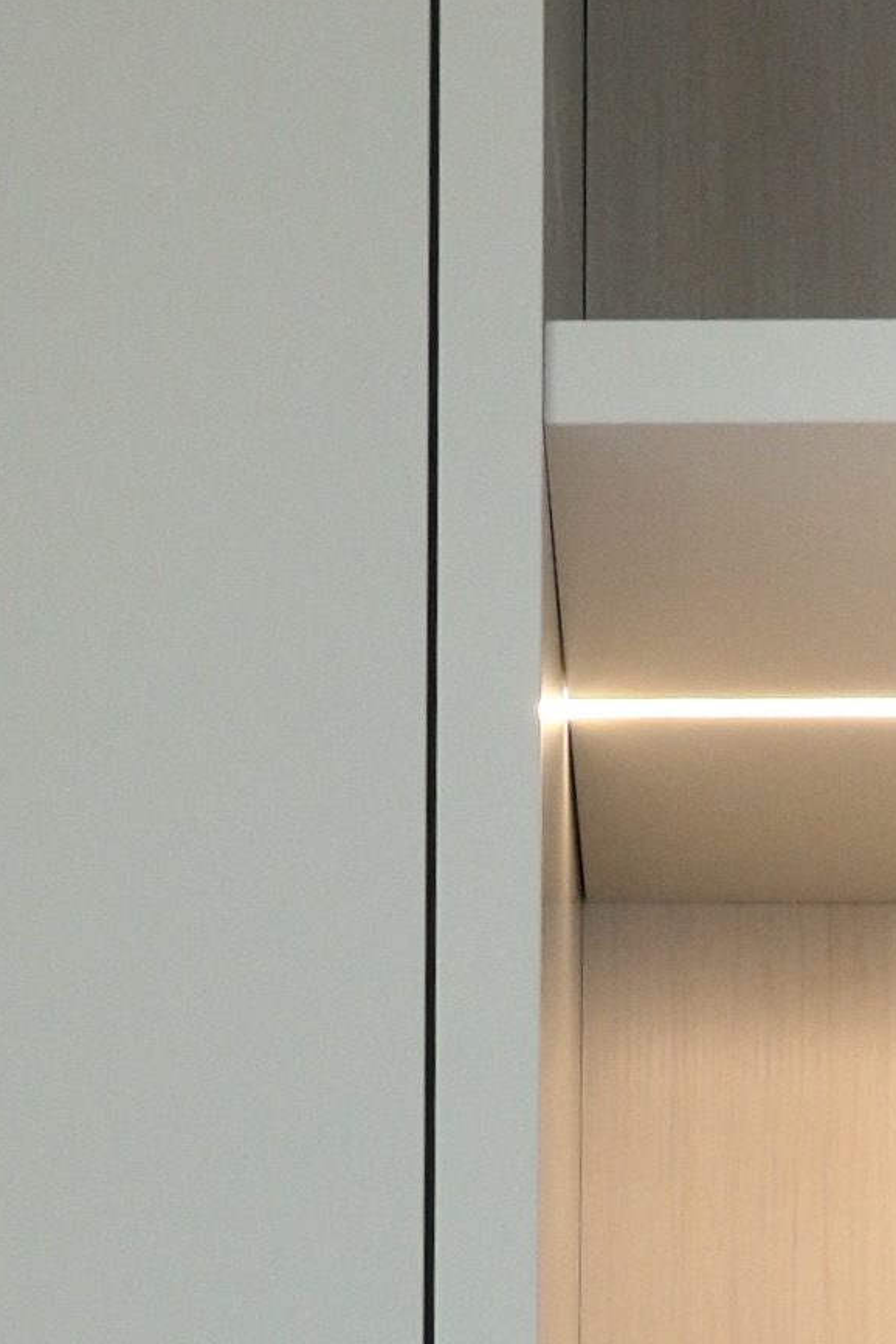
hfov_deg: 12.8
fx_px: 4004
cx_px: 598
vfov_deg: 15.4
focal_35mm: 107
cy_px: 2648
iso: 160
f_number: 3.5
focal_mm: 11
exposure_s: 1/100
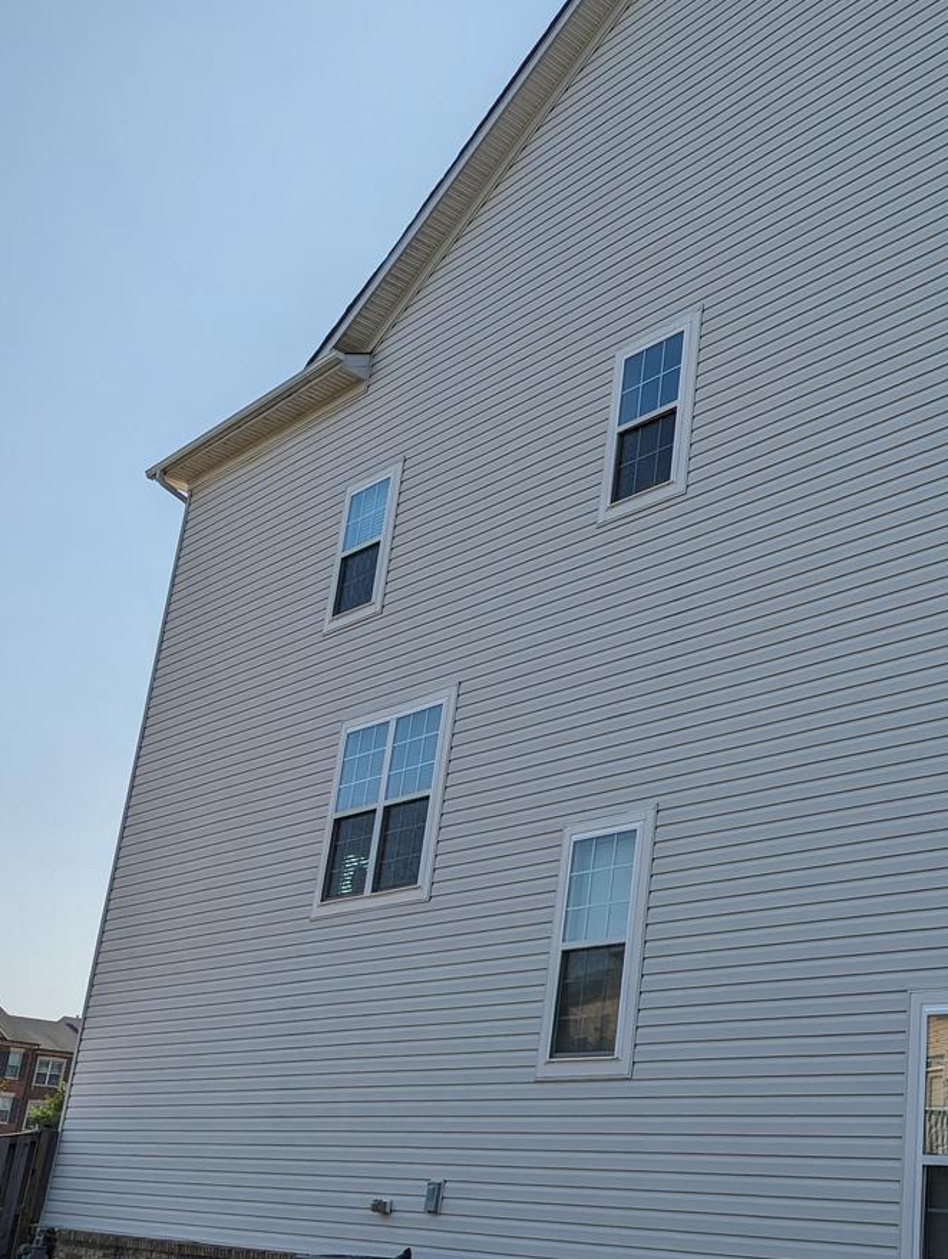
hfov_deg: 33.0
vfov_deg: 44.5
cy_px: 754
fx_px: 1530
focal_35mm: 42
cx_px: 813
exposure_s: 1/2571
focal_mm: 6.81
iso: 44
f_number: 1.85
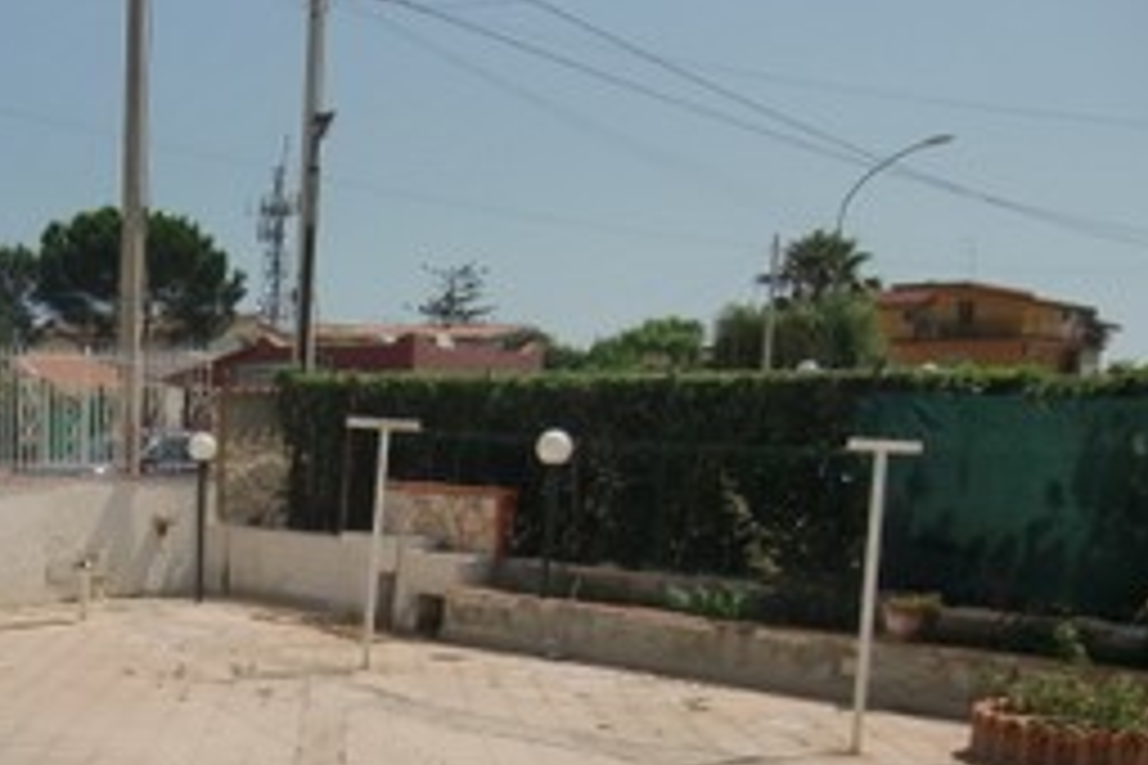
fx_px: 1562
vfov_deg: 26.6
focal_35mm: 49
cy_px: 691
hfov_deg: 37.8
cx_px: 131
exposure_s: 1/400
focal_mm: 4.3
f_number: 7.5
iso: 64
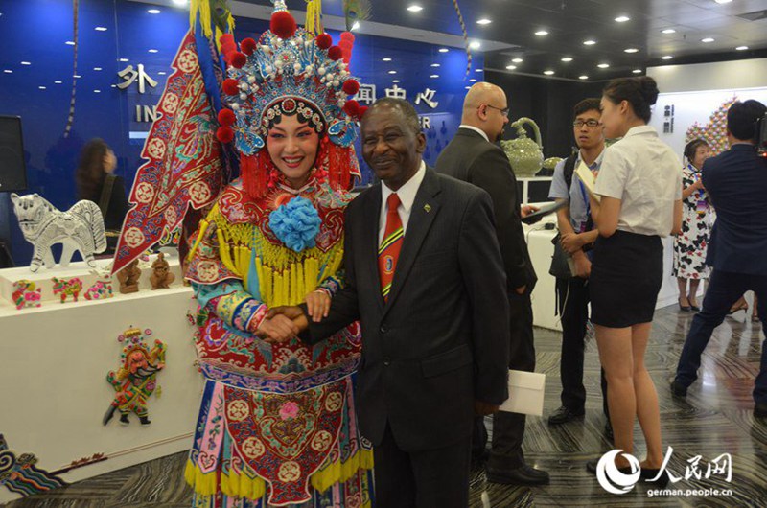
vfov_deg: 39.8
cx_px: 384
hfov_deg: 57.3
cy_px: 254
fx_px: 702
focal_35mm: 33
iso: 1000
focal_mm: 22
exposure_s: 1/30
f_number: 3.8
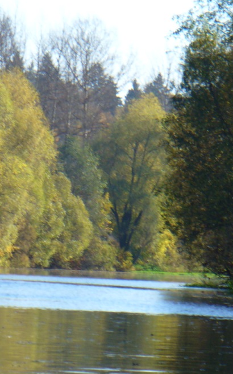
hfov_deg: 3.6
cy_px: 176
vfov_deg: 5.7
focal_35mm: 367
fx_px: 3733
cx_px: 82
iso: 80
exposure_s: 1/250
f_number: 4.5
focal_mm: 36.6
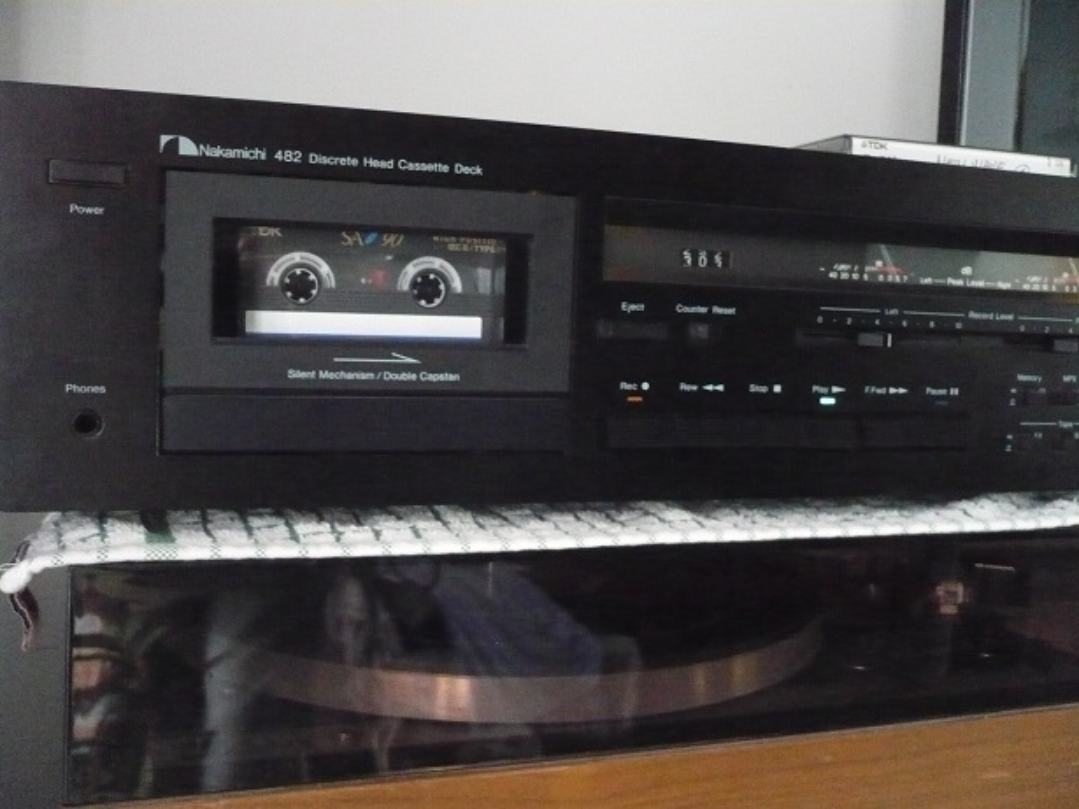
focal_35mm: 35
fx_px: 1091
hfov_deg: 52.6
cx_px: 540
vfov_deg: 40.7
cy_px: 404
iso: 1250
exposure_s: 1/30
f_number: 2.8
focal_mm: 5.8
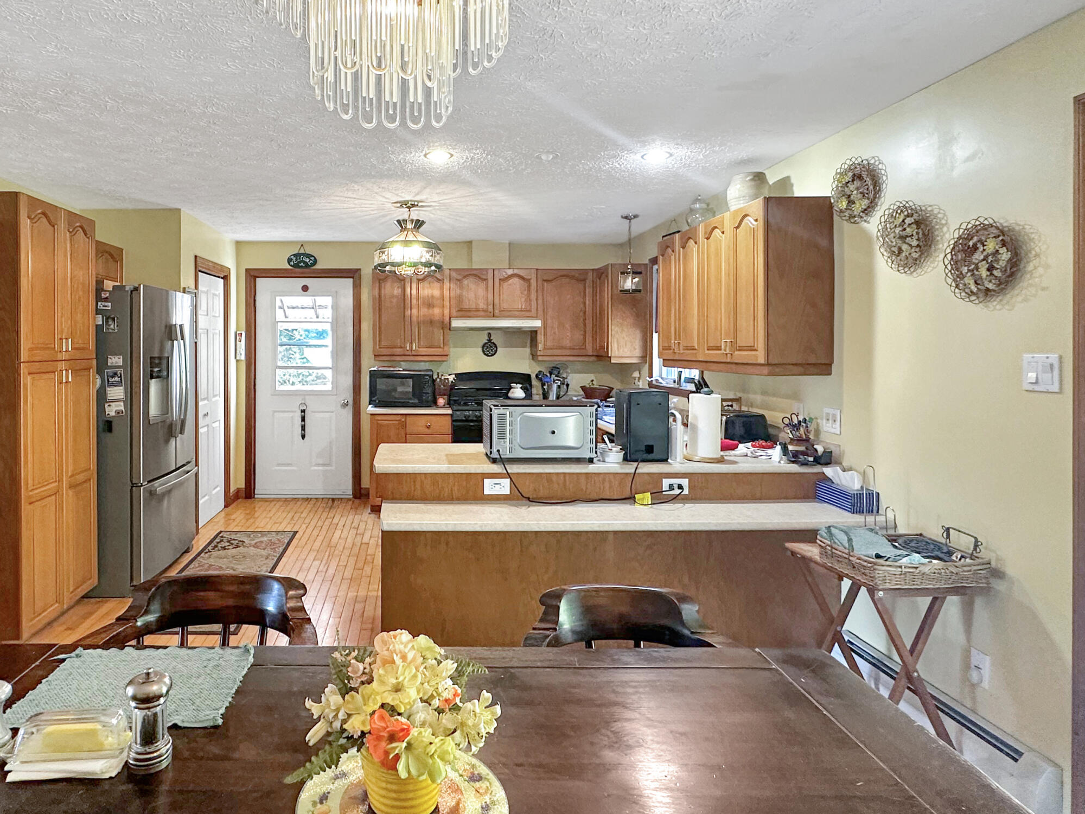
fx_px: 658
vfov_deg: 63.3
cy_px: 361
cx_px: 415
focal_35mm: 21
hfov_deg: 77.7
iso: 250
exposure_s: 1/60
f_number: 2.2
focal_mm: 2.22
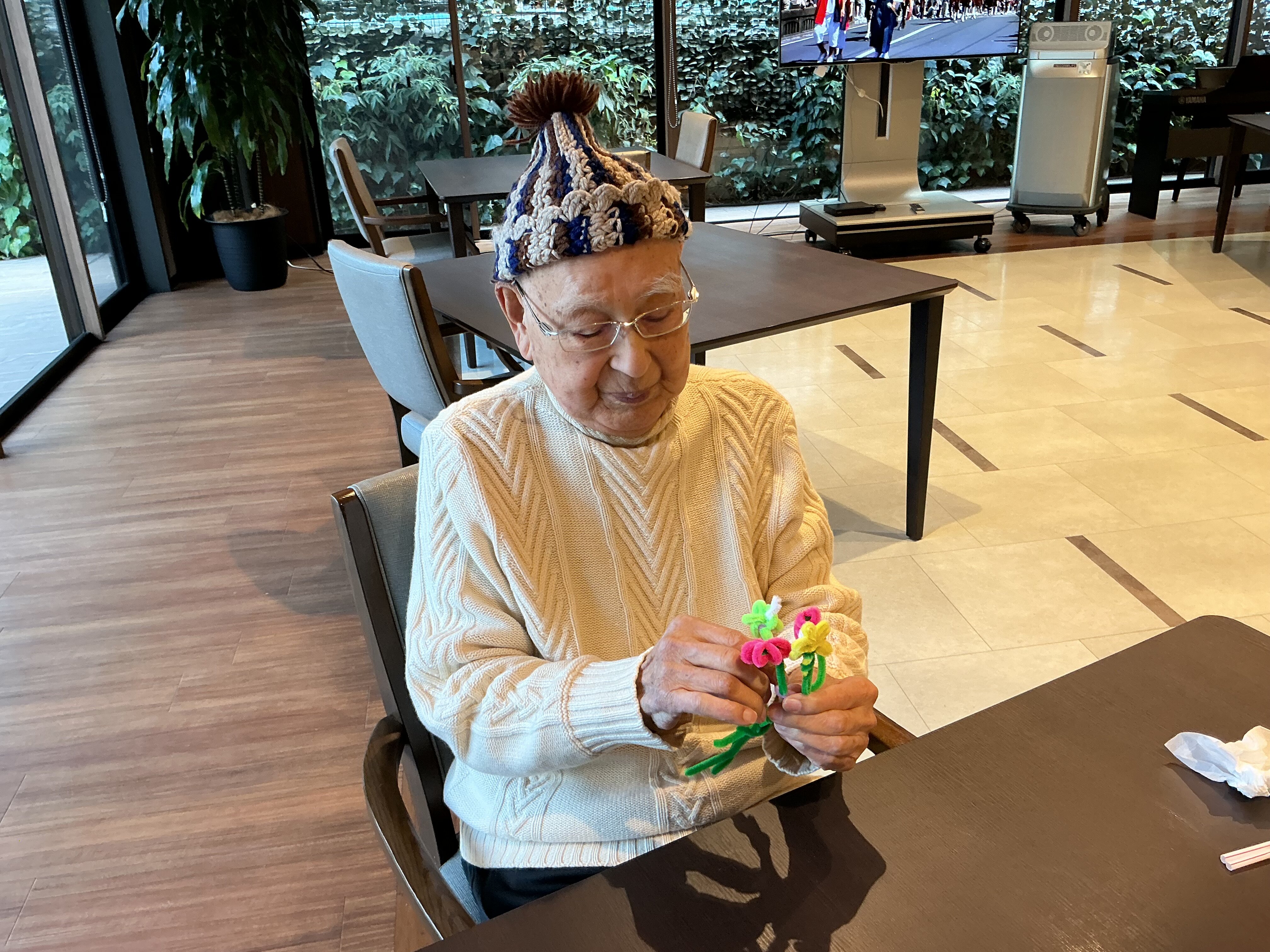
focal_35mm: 29
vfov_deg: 48.2
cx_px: 635
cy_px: 476
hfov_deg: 61.7
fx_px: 1064
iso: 80
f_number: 1.8
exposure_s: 1/60
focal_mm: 3
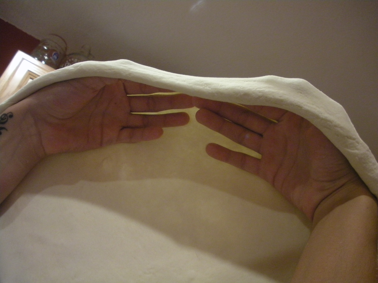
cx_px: 189
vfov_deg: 40.7
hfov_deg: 52.6
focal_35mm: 35
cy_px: 142
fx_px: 382
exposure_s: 1/10.2
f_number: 3.5
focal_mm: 6.3
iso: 400
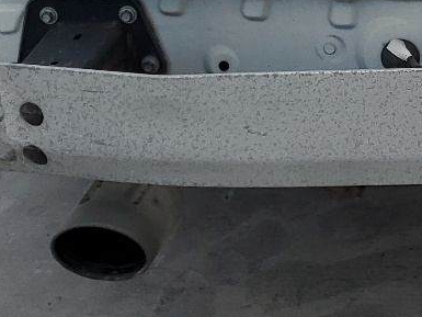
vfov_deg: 13.2
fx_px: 1317
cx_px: 573
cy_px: -117
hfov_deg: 17.0
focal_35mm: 108
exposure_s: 1/2500
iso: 50
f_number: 1.5
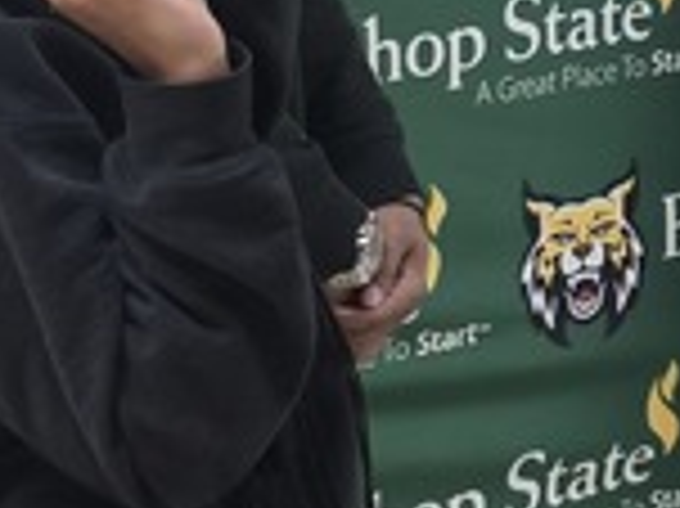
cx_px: 1031
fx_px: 3062
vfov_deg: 9.2
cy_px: -252
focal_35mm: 156
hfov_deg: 12.1
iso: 250
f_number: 1.4
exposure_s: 1/120
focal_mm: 6.5
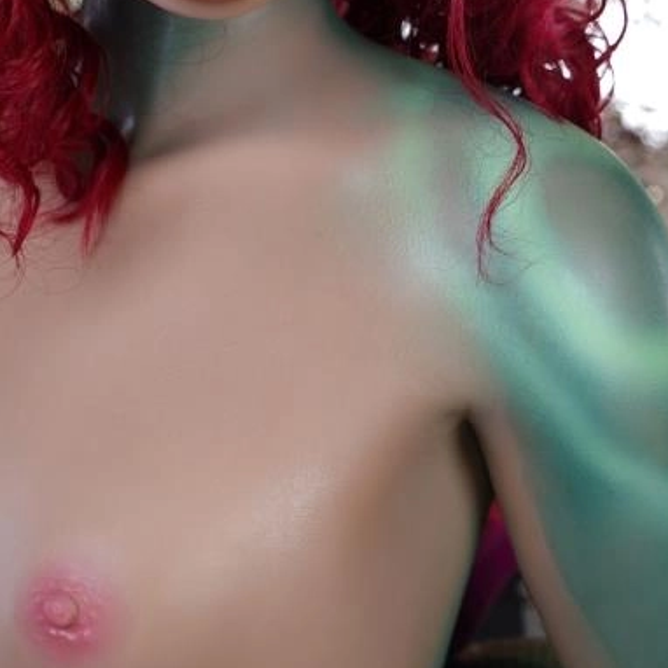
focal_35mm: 100
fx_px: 2183
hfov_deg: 17.3
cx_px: 175
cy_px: 49
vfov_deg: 17.1
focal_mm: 50
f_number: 4.5
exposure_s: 1/30
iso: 50
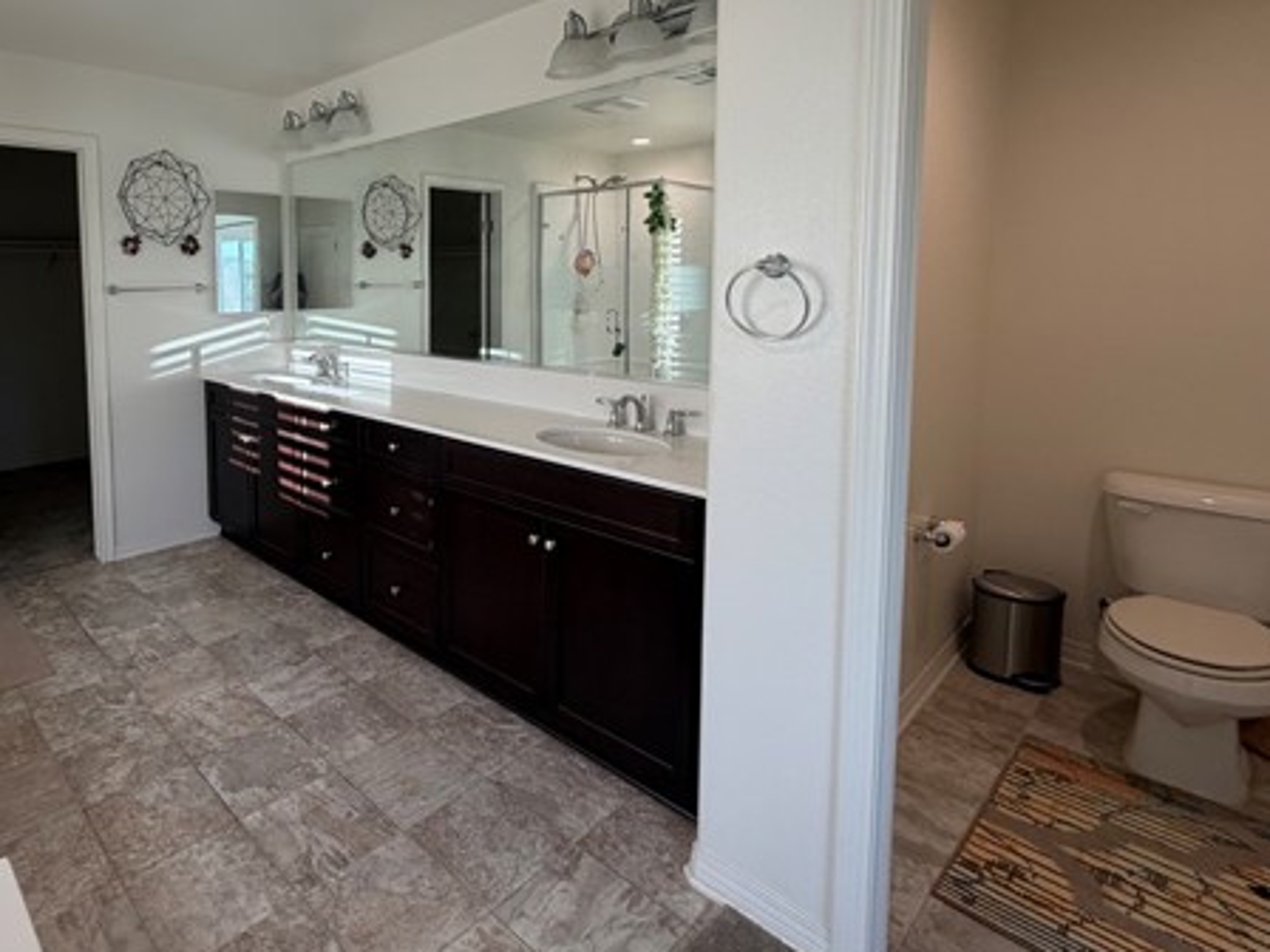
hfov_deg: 78.4
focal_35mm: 20
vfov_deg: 64.6
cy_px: 334
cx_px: 400
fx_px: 734
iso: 125
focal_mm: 2.22
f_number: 2.2
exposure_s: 1/120
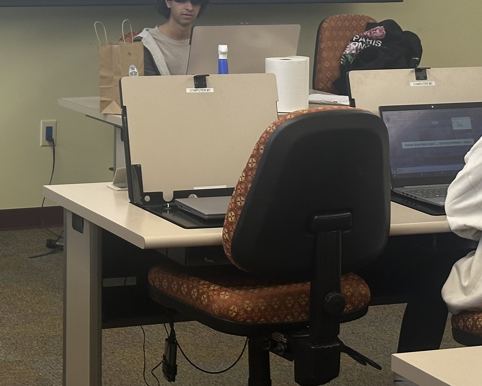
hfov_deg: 17.1
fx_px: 1583
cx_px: 82
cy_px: -40
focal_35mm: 111
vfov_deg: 13.6
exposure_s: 1/120
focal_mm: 6.86
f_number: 1.78
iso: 64
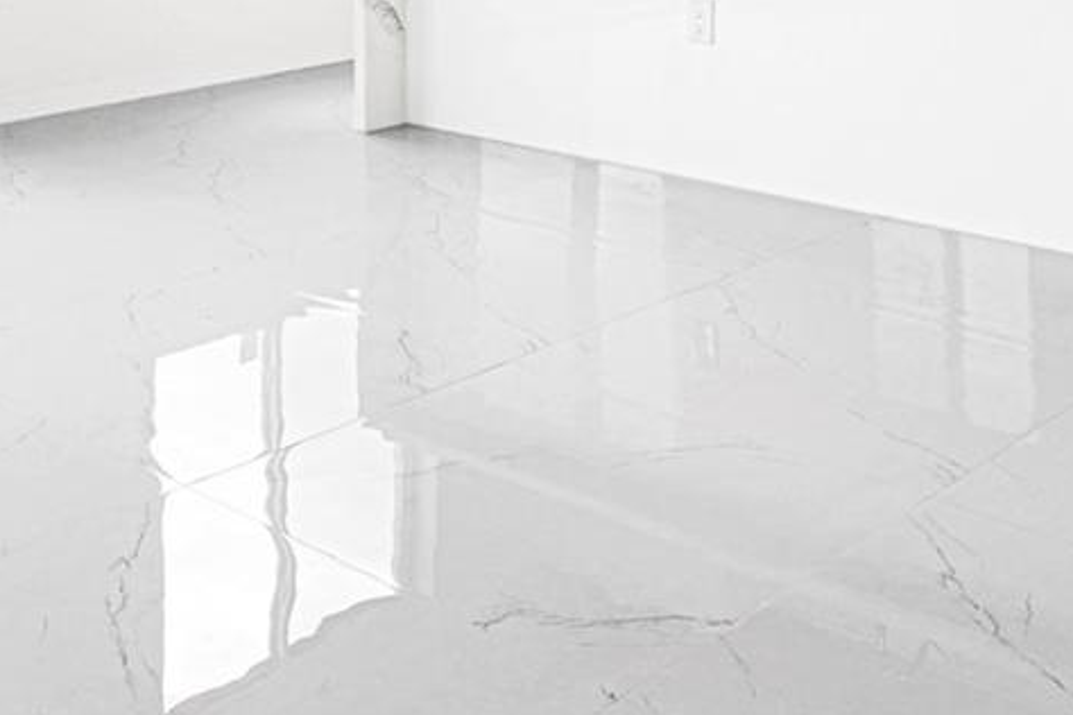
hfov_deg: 35.4
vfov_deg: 22.2
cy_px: -247
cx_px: 177
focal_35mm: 54
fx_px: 1609
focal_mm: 16
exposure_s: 1/30
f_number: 8
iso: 400
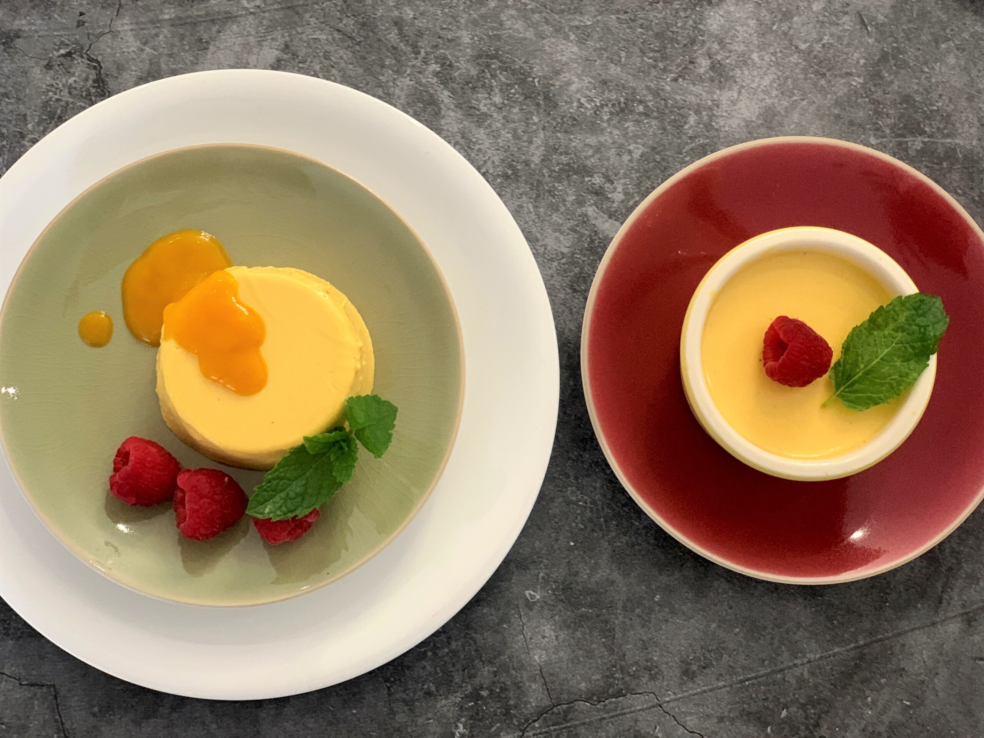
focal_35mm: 52
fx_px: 1478
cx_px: 492
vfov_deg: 28.0
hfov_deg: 36.8
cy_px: 369
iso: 160
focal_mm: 6
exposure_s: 1/50
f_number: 2.4
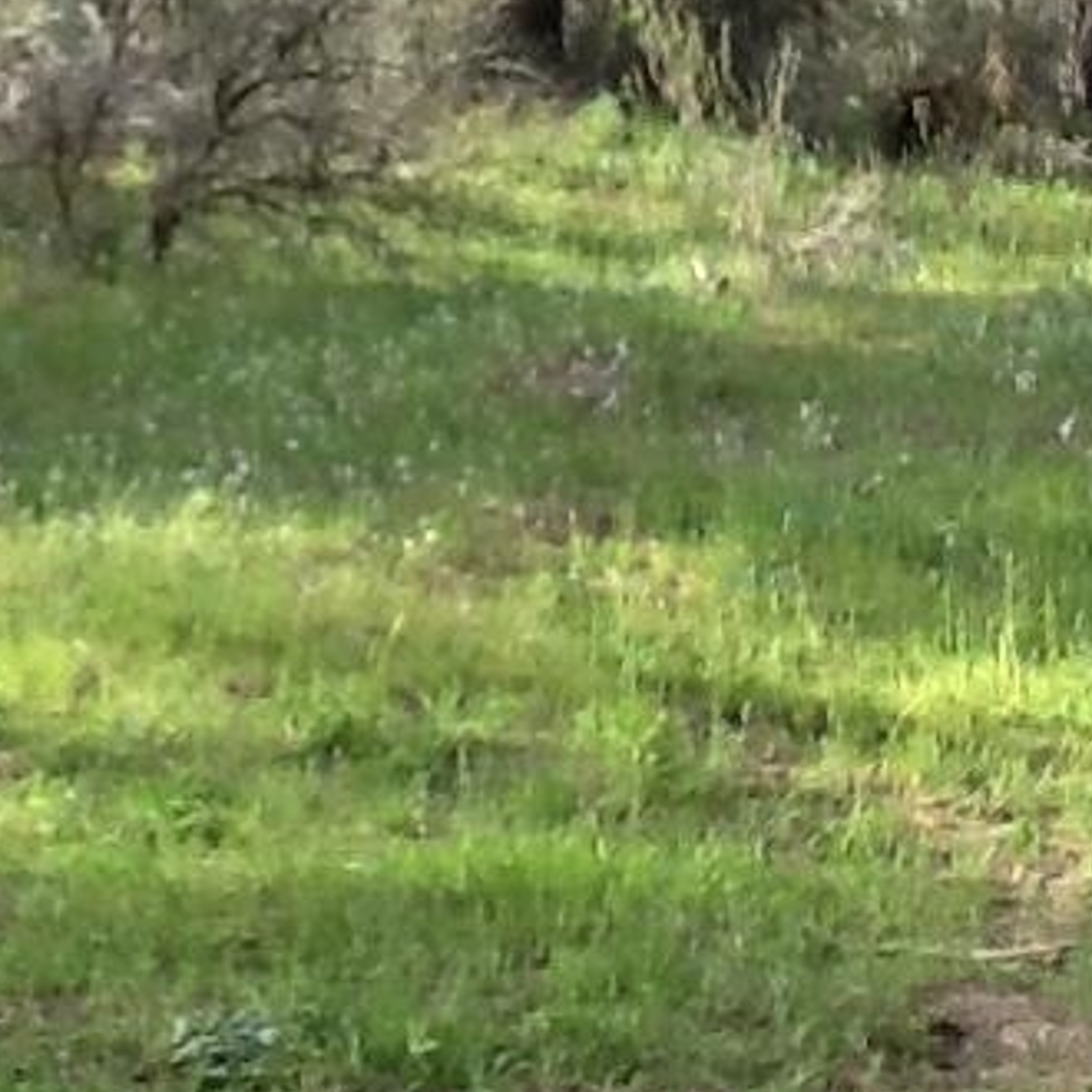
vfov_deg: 15.2
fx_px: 4033
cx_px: 298
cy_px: 106
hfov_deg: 15.4
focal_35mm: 113
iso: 40
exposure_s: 1/227
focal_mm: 2.03
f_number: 2.4
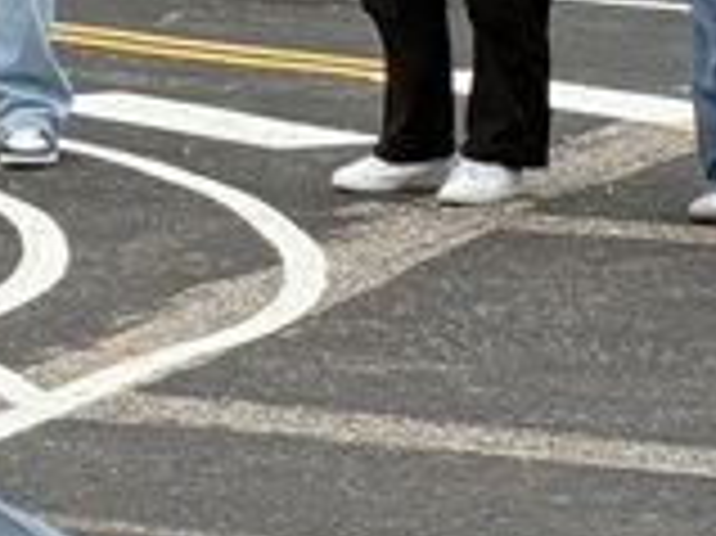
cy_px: -626
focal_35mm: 309
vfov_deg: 4.7
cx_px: -892
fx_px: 6387
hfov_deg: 6.2
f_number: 1.78
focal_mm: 6.76
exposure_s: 1/285
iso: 100
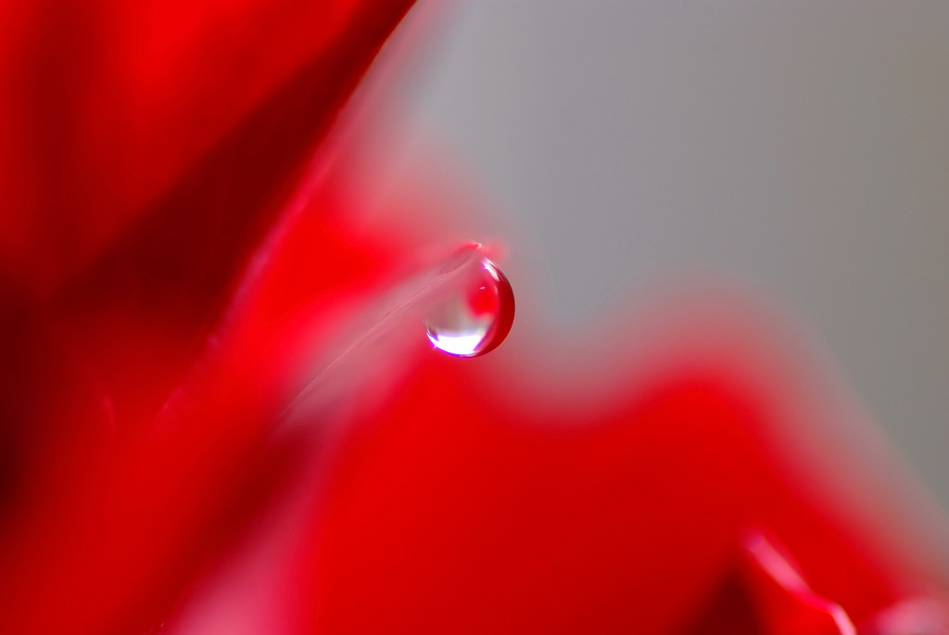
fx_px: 3562
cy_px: 318
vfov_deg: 10.2
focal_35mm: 135
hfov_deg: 15.2
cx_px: 474
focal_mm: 90
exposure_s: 1/142
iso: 250
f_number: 5.6
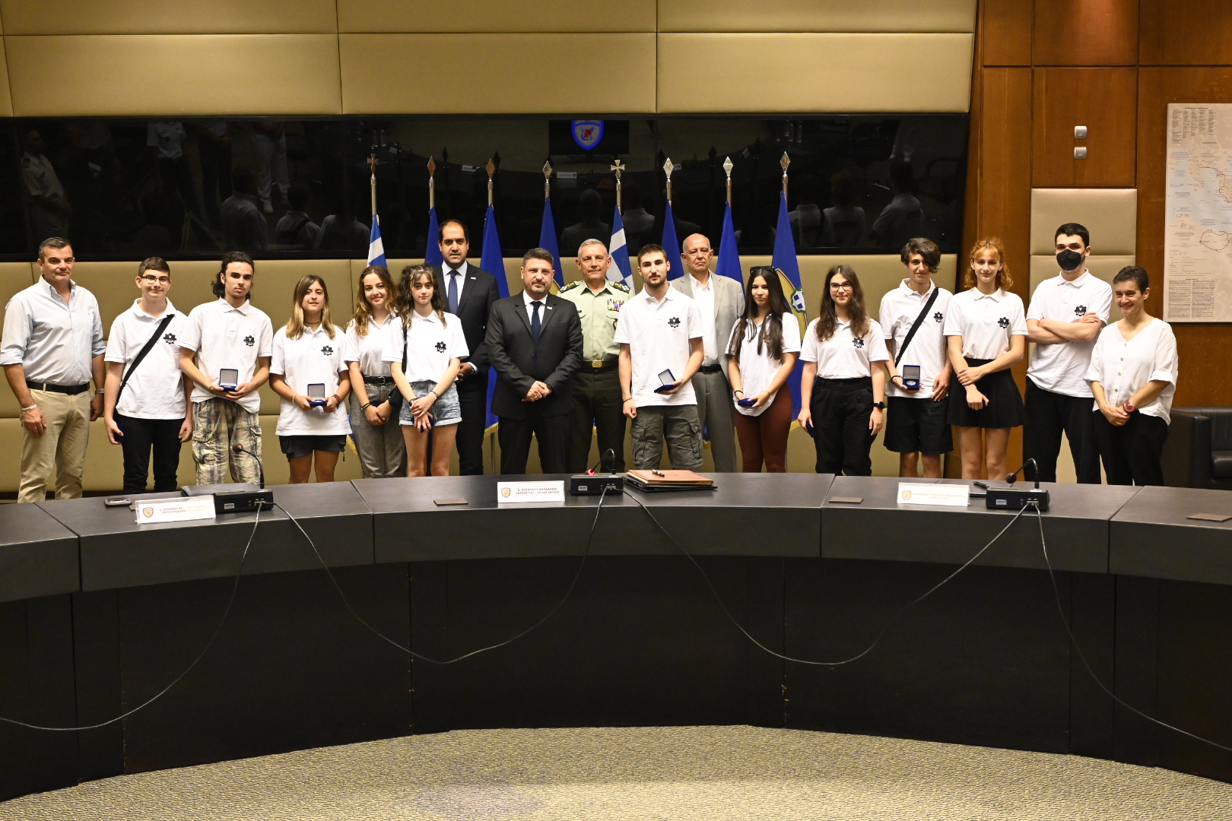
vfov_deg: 36.9
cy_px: 410
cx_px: 616
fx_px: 1232
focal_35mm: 36
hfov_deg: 53.1
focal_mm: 24
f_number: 4
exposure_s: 1/125
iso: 2500
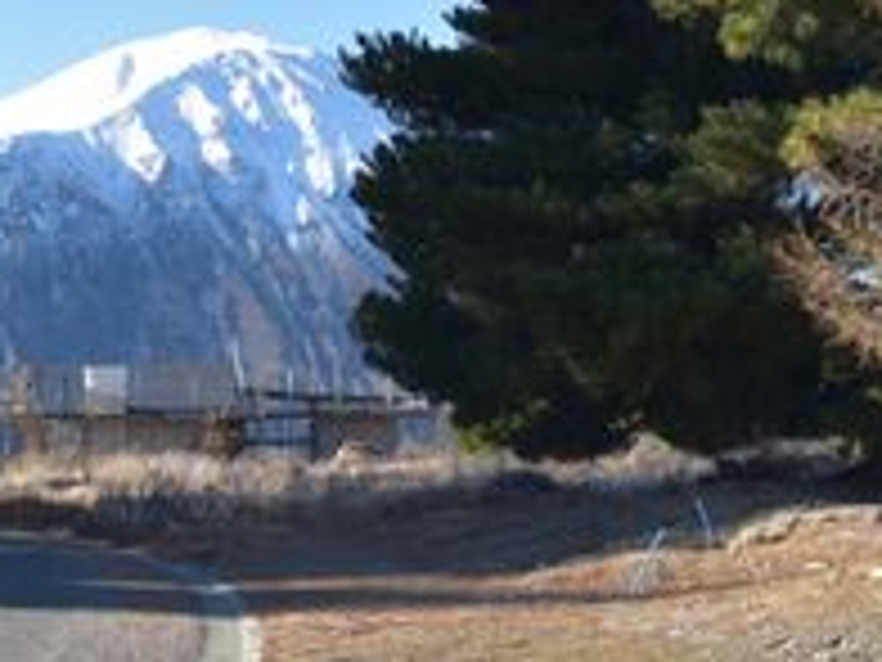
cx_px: 4
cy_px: 331
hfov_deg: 22.7
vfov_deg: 17.8
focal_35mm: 83
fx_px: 2115
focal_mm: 24
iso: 100
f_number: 7.1
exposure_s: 1/200
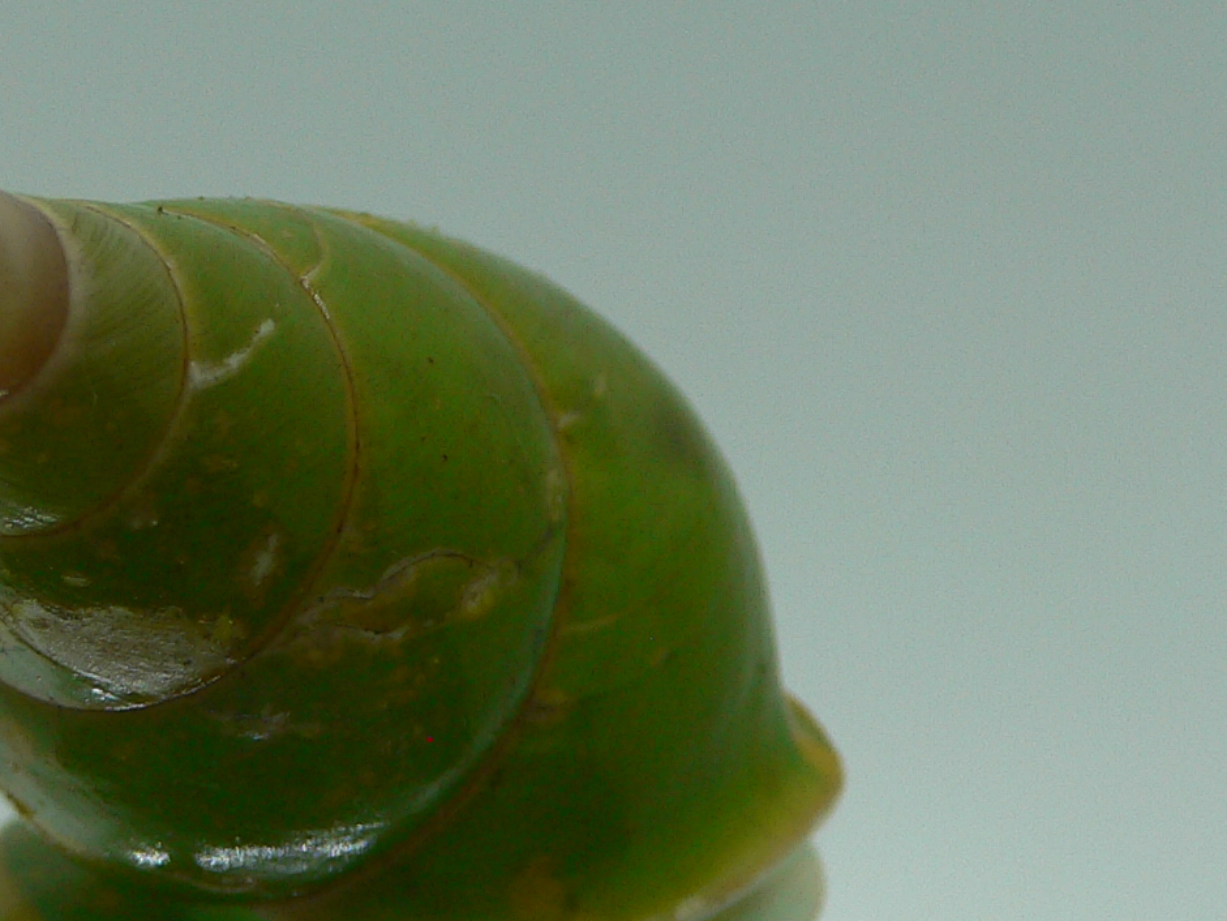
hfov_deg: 25.6
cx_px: 283
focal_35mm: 75
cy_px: 545
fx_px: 2659
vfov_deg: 19.6
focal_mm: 4.6
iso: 80
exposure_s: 1/80
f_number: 2.8
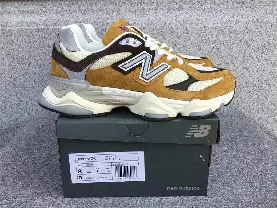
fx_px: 248
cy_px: 104
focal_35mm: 31
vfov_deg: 45.4
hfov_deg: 58.4
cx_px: 138
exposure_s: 1/210
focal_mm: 3.3
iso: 25
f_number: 2.4
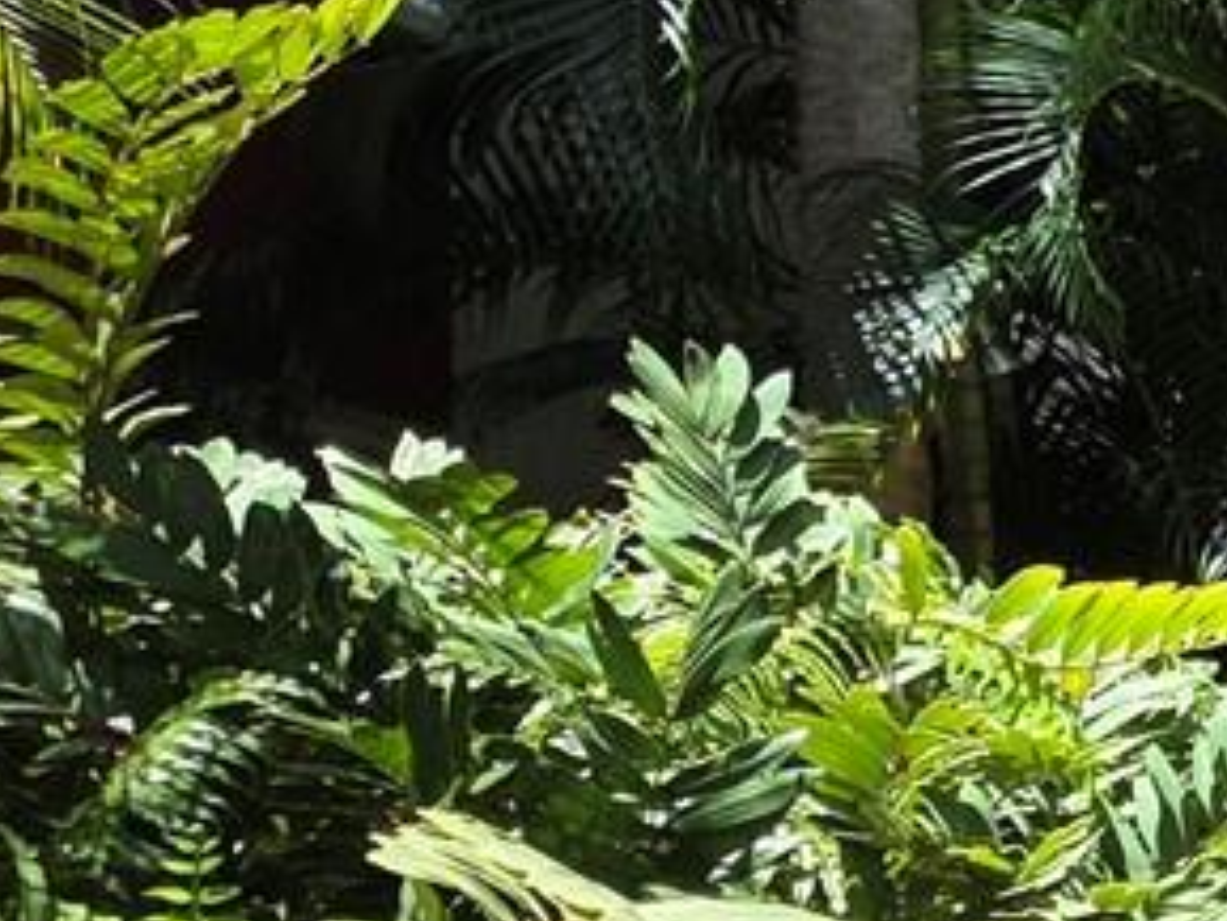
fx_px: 2553
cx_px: 2552
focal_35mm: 72
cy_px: 1091
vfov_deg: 19.3
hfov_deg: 17.6
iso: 40
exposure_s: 1/650
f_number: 1.9
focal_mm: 2.2
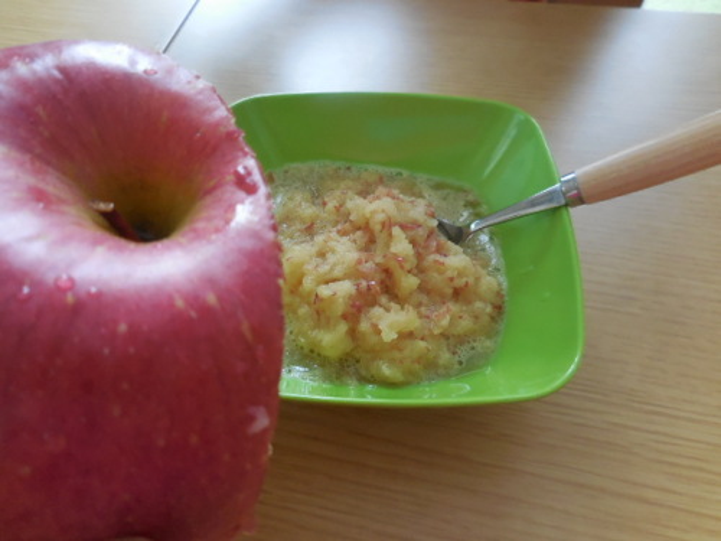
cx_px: 360
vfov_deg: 54.9
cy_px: 270
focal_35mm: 25
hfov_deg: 69.4
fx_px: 521
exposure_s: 1/10
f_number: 3.3
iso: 400
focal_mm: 4.5
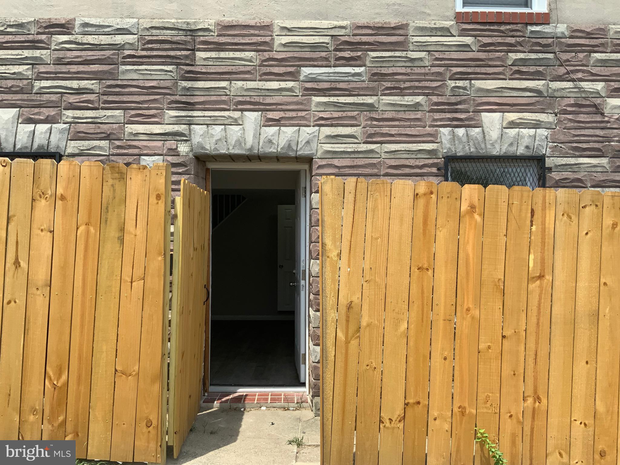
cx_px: 310
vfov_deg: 48.2
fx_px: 519
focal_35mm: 29
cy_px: 232
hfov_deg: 61.7
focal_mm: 3
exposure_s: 1/1412
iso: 16
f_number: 1.8
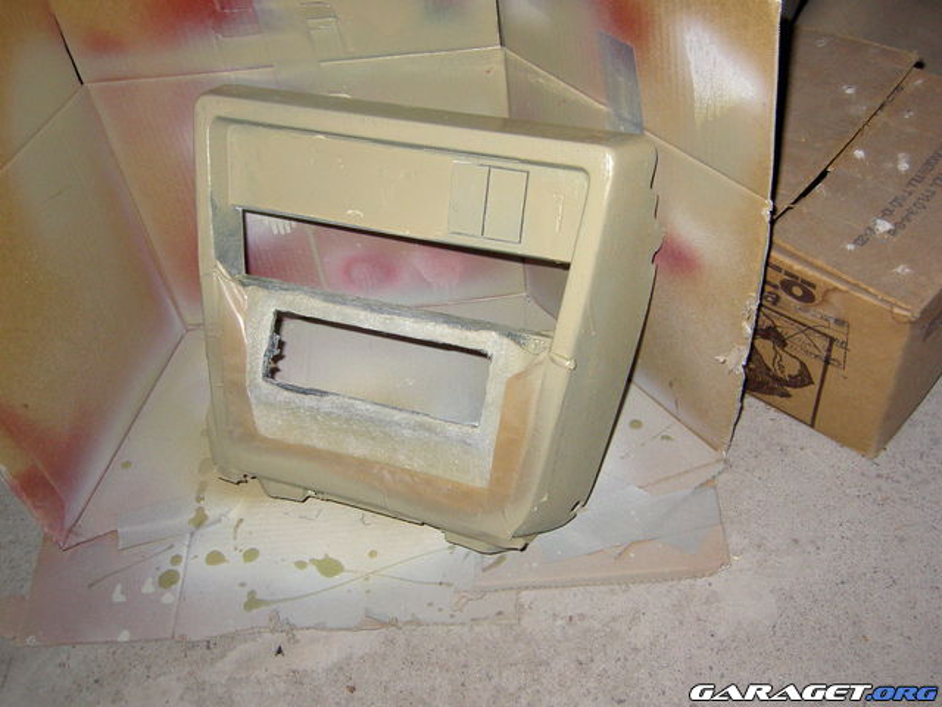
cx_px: 471
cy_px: 354
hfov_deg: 49.0
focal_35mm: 38
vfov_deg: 37.7
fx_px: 1034
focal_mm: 6.3
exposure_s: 1/60
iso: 200
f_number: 3
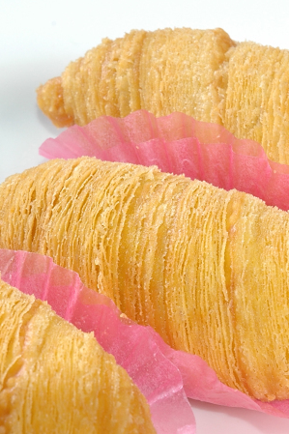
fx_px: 2470
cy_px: 271
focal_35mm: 205
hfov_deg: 6.7
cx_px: 114
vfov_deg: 10.0
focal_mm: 60
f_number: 16
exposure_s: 1/125
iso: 200
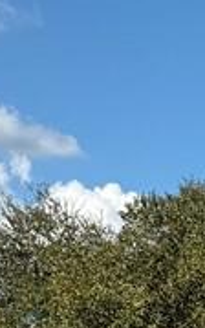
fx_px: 2028
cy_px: 355
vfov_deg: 9.2
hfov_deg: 5.4
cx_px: 648
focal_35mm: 227
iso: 80
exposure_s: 1/4405
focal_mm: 6.76
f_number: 1.78
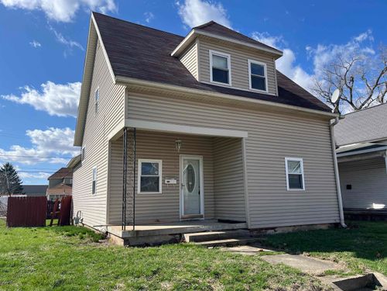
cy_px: 146
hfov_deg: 67.3
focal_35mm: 26
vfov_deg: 53.1
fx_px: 291
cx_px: 194
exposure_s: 1/2899
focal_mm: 5.1
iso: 50
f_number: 1.6
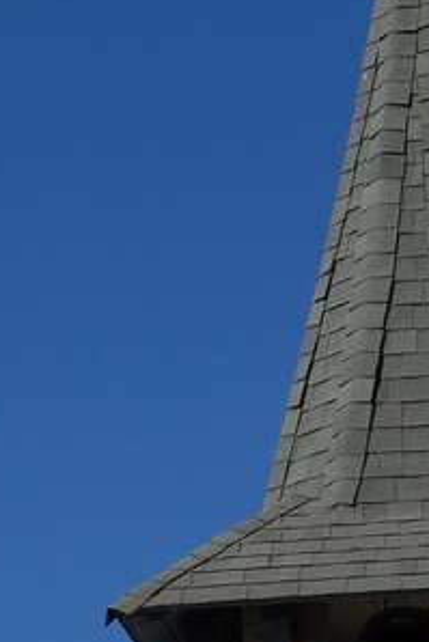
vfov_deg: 7.7
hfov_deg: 5.1
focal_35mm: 268
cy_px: 364
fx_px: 4785
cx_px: 375
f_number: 5
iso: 64
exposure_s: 1/640
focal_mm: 20.3
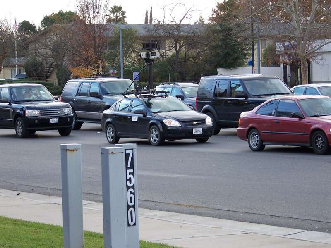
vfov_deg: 11.8
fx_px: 1205
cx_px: 166
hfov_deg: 15.6
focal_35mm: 126
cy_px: 124
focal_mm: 21.1
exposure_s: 1/100
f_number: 3.2
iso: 64
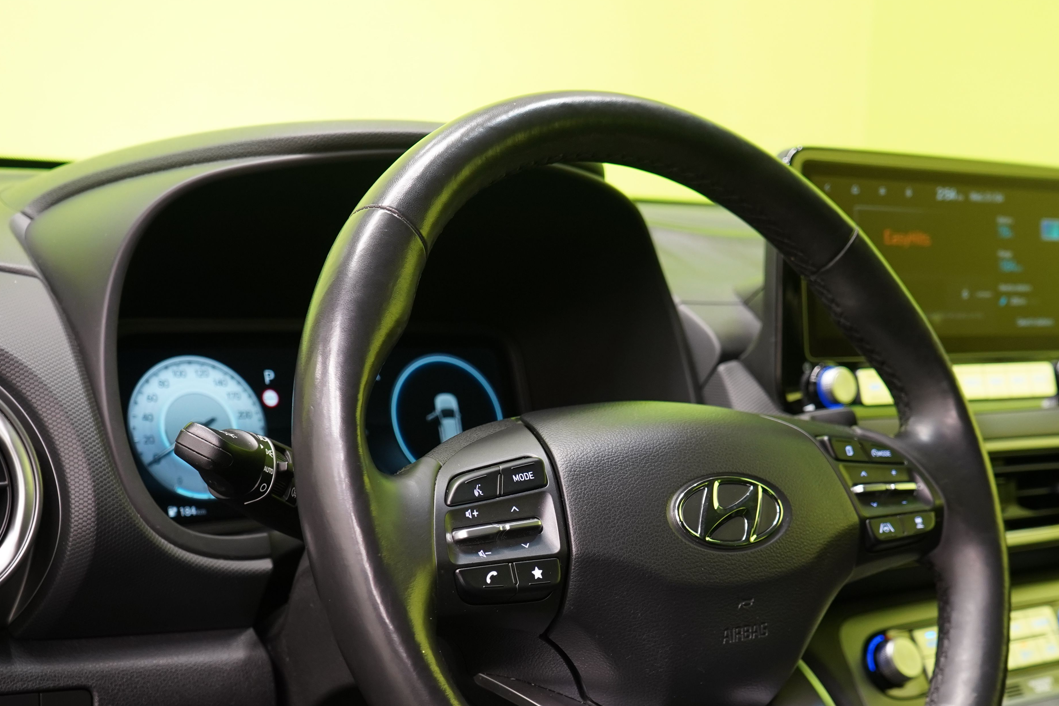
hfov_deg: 36.2
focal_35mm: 55
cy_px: 508
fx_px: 1618
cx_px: 602
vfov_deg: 24.4
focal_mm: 34
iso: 1250
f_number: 5.6
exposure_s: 1/20
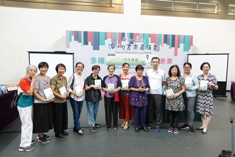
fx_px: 157
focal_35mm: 24
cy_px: 78
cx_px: 118
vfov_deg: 53.1
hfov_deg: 73.7
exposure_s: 1/30
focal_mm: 8.84
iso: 320
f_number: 2.5
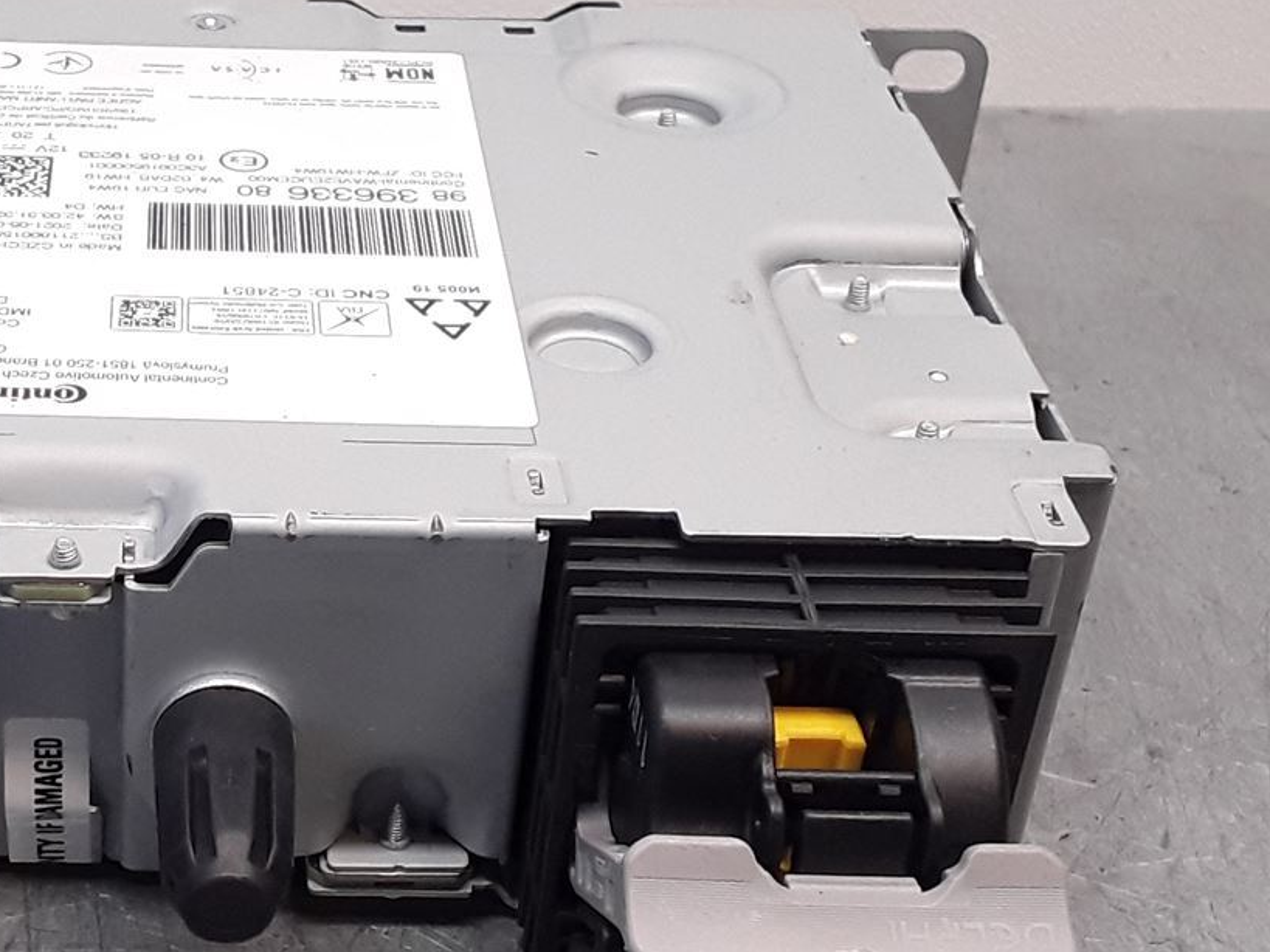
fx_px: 2568
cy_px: 557
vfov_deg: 21.0
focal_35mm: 70
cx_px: 203
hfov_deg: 27.1
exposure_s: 1/141
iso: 100
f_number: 1.9
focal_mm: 2.91
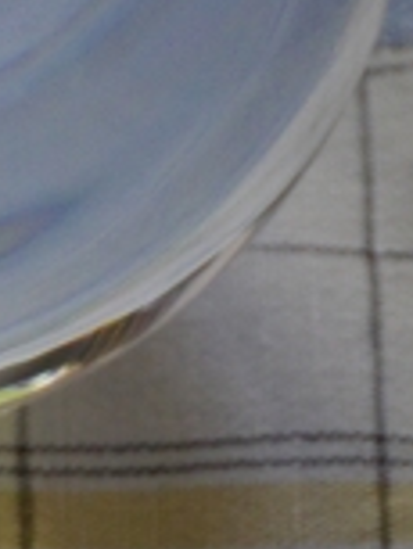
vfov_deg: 2.6
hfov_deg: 2.0
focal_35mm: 753
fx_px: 11962
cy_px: -4
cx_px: -251
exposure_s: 1/40
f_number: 5.8
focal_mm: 75
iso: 1600
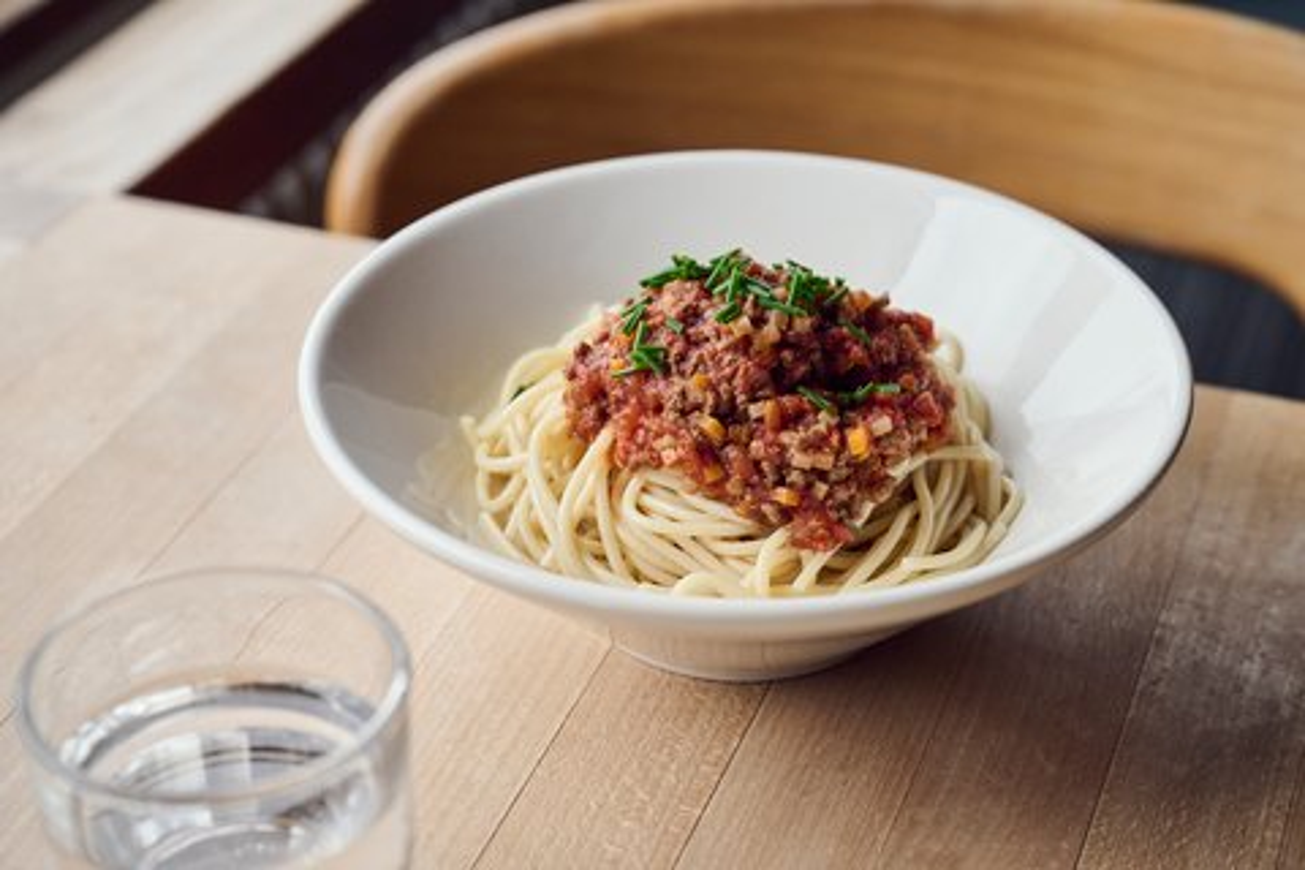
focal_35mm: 70
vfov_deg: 19.5
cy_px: 435
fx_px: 2537
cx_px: 652
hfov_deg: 28.8
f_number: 5.6
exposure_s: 1/250
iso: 1600
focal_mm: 70
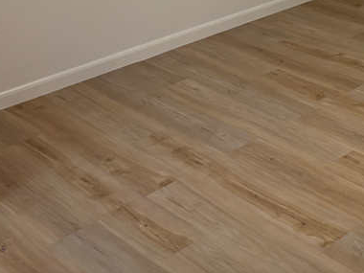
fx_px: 736
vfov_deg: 19.2
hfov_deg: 24.1
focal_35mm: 70
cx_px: 485
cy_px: -94
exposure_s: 1/120
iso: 125
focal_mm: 5.96
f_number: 1.6
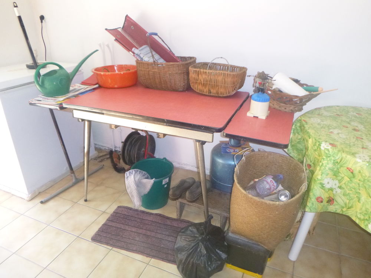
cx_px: 186
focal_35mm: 25
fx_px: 268
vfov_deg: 54.9
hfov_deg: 69.4
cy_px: 139
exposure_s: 1/60
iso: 320
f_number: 3.9
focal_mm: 4.5
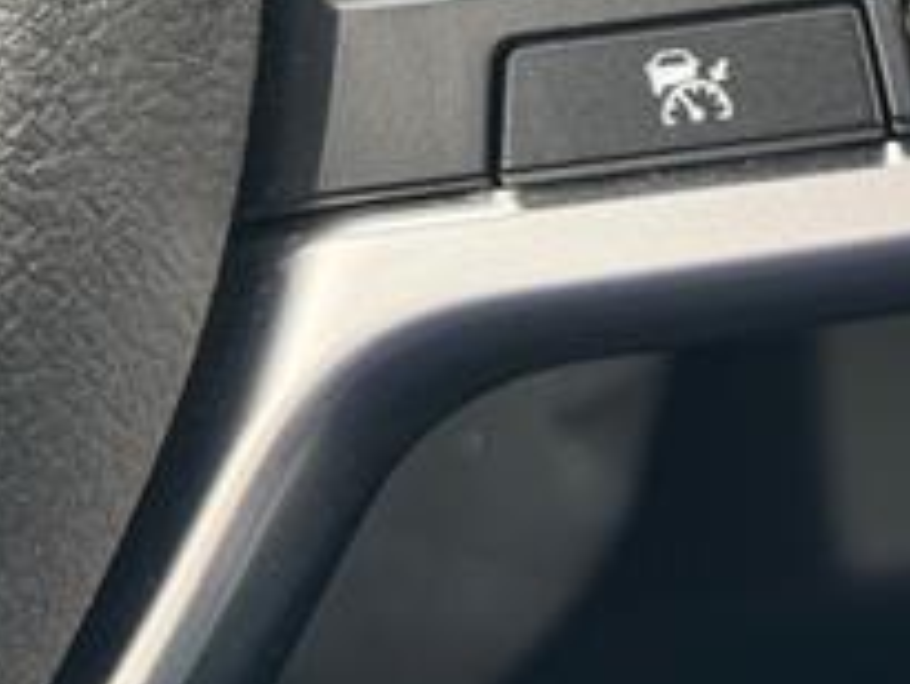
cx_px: 888
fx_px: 3946
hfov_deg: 13.0
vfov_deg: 9.7
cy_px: -275
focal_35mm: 150
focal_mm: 6.76
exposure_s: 1/68
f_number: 1.78
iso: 100
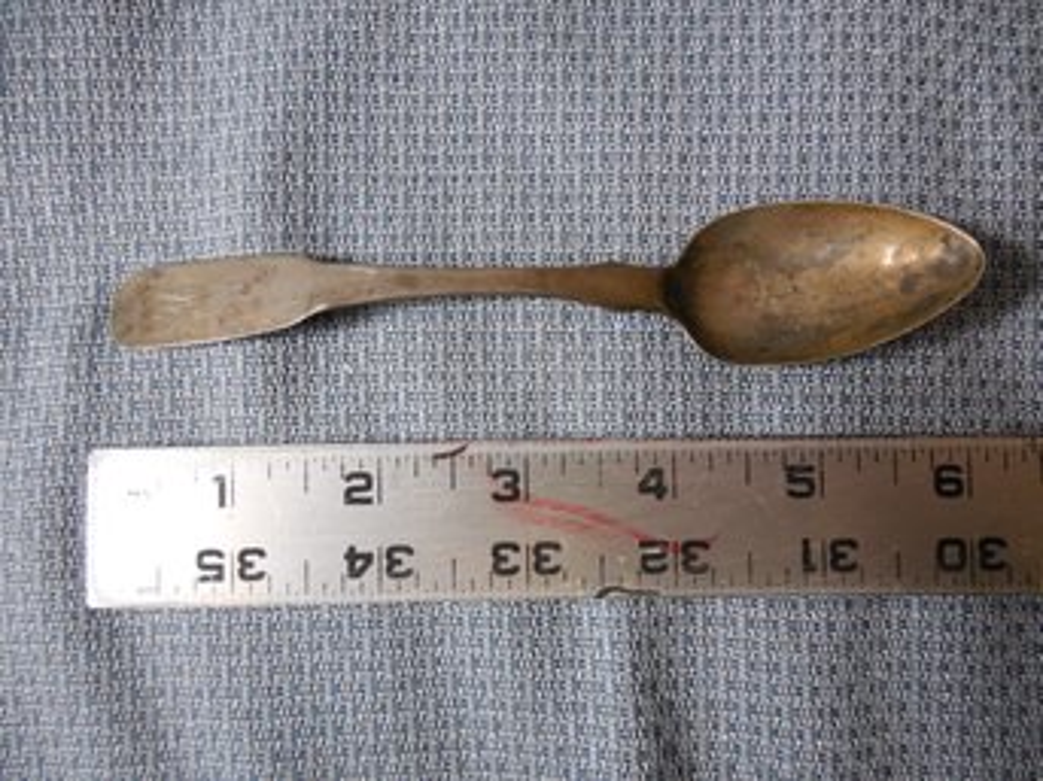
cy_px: 390
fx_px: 753
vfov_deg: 54.9
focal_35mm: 25
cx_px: 522
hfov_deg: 69.4
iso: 800
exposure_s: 1/60
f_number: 3.3
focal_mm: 4.5
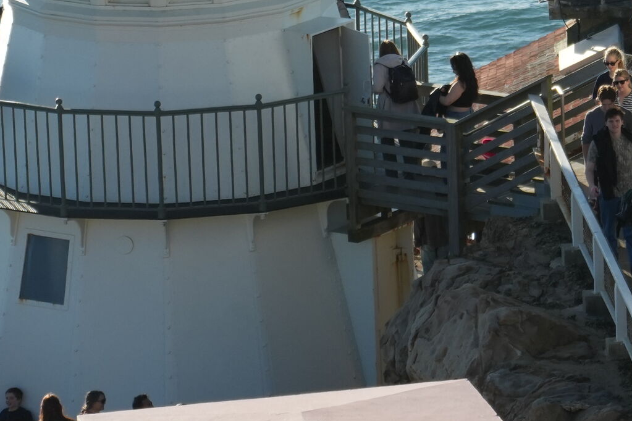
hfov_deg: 4.0
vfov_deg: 2.7
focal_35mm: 515
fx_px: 9040
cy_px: 54
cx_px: 578
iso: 400
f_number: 6.3
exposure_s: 1/1600
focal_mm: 122
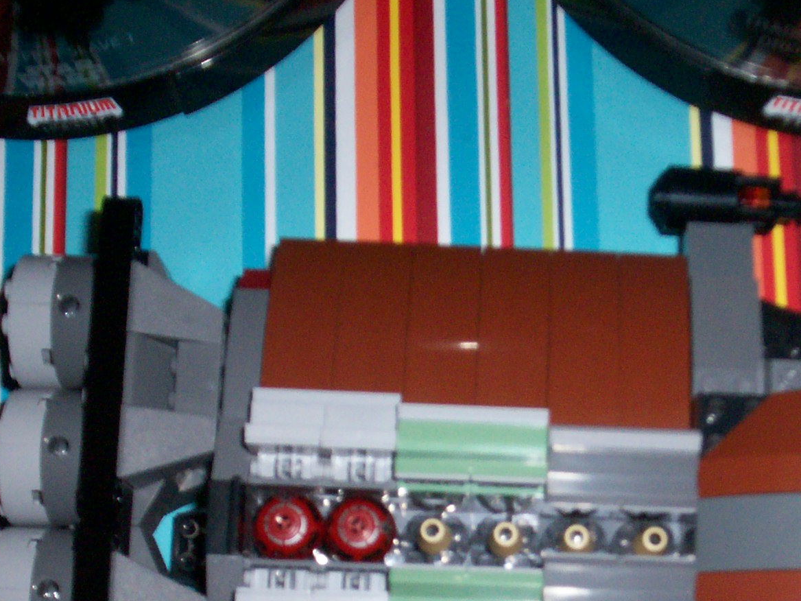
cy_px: 579
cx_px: 516
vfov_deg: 20.2
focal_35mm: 71
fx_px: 1643
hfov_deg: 27.3
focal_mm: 5.9
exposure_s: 1/64
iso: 140
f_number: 4.5
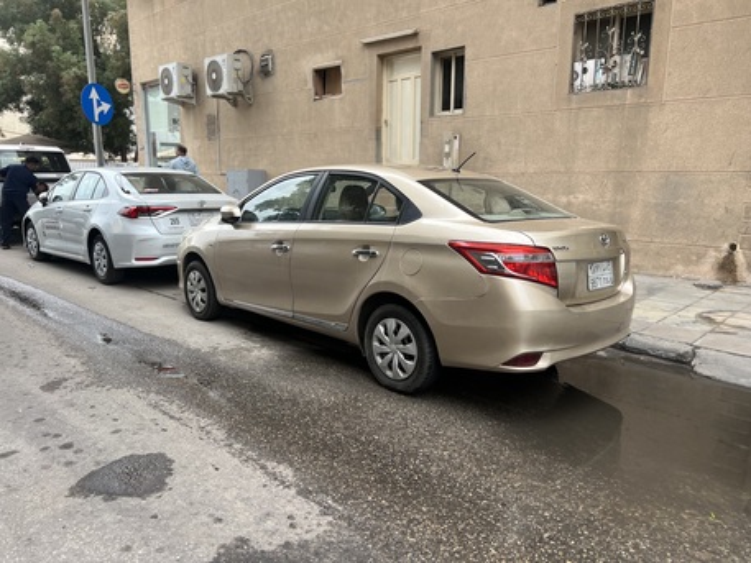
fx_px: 564
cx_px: 376
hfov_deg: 67.3
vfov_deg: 53.1
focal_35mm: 26
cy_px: 282
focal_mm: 5.7
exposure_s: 1/991
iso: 50
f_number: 1.5
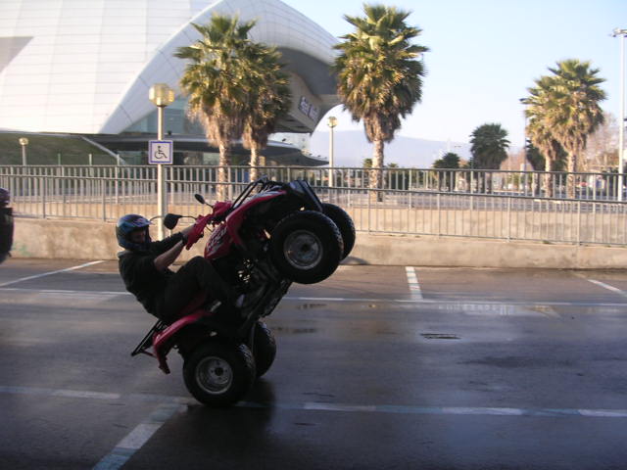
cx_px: 314
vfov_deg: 37.7
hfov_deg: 49.0
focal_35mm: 38
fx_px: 688
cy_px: 235
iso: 100
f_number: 2.8
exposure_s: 1/254
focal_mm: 5.8
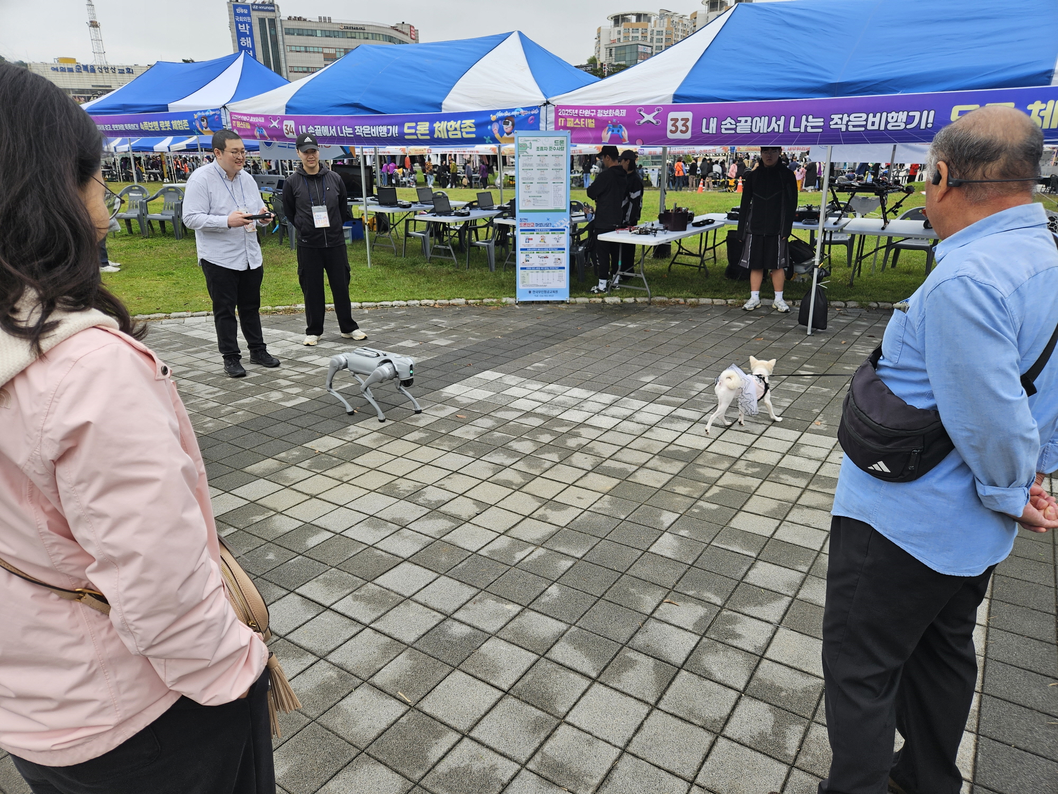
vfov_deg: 58.9
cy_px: 397
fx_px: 703
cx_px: 529
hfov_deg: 73.9
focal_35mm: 23
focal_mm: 5.4
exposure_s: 1/419
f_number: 1.8
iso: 25
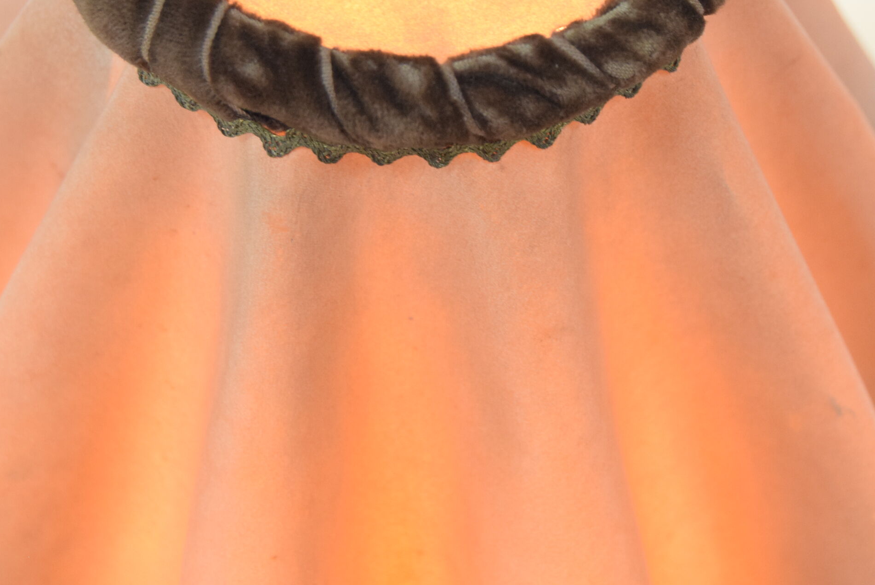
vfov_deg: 13.8
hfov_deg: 20.6
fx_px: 2408
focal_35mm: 99
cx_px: 409
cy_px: 180
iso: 1600
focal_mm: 42
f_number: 5
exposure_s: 1/80
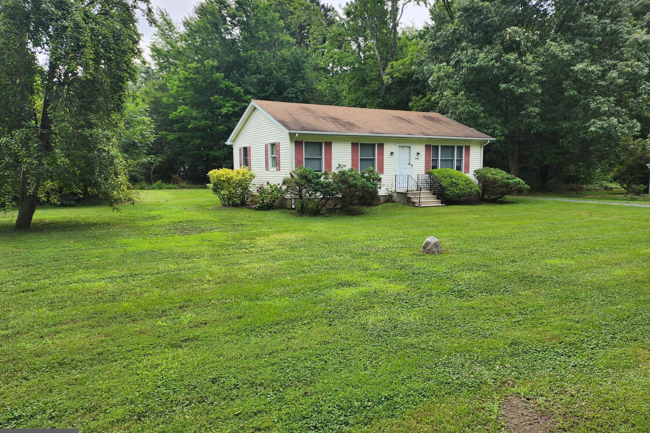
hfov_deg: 71.5
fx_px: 451
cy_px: 211
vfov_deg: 51.3
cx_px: 325
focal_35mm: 25
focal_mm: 5
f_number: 1.8
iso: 50
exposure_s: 1/1041
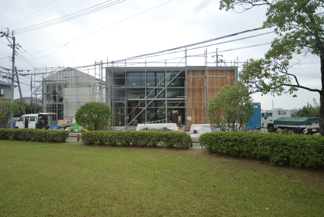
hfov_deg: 70.4
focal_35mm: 26
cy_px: 108
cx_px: 162
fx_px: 230
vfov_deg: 50.5
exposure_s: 1/125
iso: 100
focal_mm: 17
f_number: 5.6
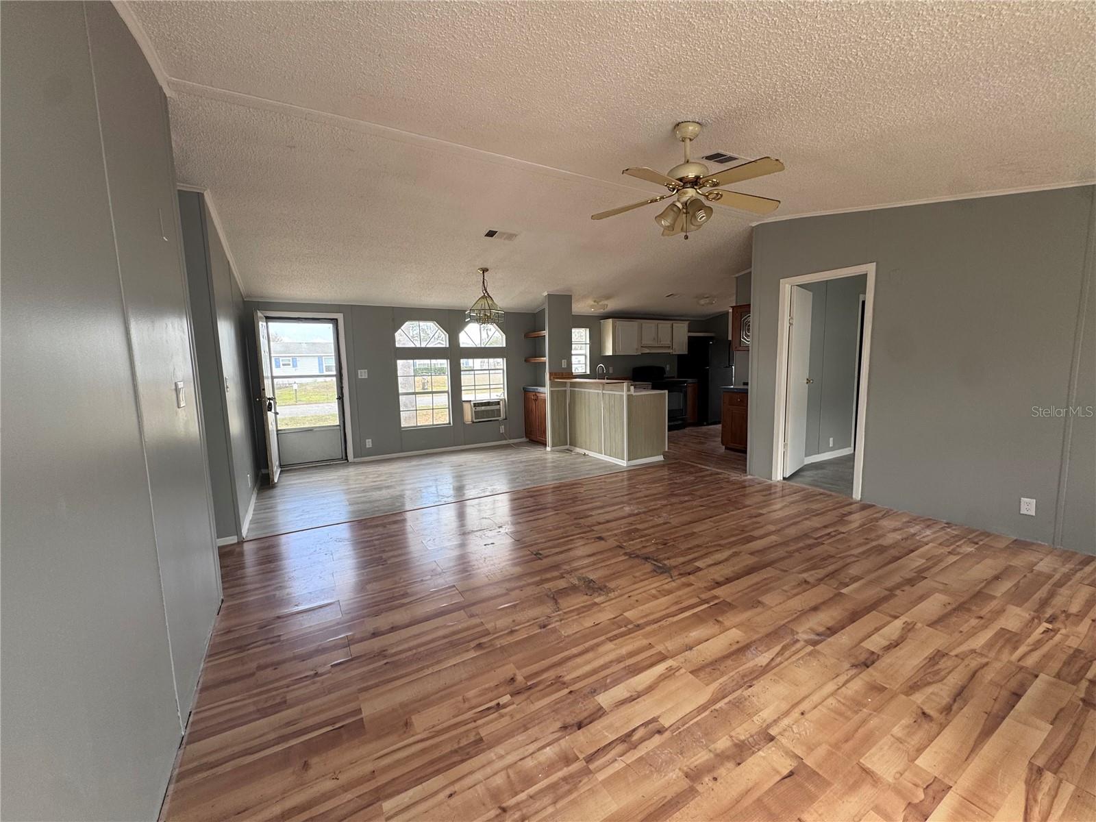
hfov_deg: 102.1
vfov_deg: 85.7
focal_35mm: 14
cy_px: 411
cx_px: 548
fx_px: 443
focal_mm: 2.22
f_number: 2.2
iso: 50
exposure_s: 1/99
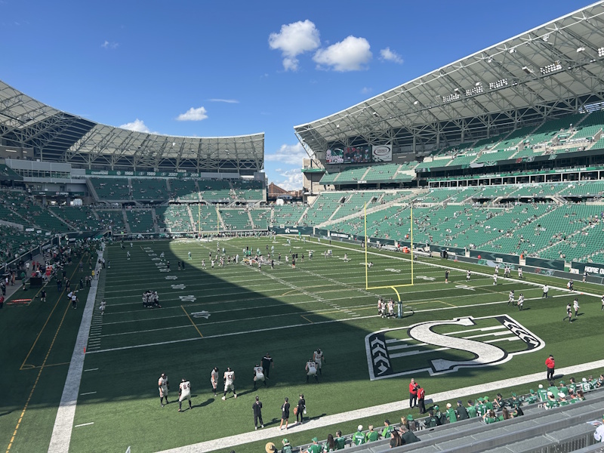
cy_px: 226
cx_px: 302
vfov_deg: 53.1
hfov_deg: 67.3
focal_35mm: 26
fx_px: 454
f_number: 1.5
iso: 50
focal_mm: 5.7
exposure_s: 1/3356
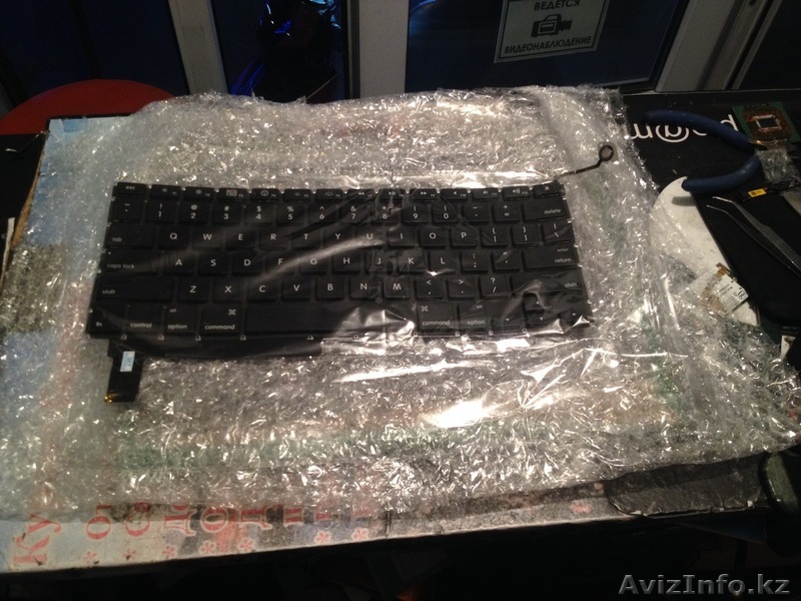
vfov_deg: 40.7
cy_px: 300
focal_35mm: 35
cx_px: 400
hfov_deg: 52.6
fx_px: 810
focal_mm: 4.28
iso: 160
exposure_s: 1/20
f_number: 2.4
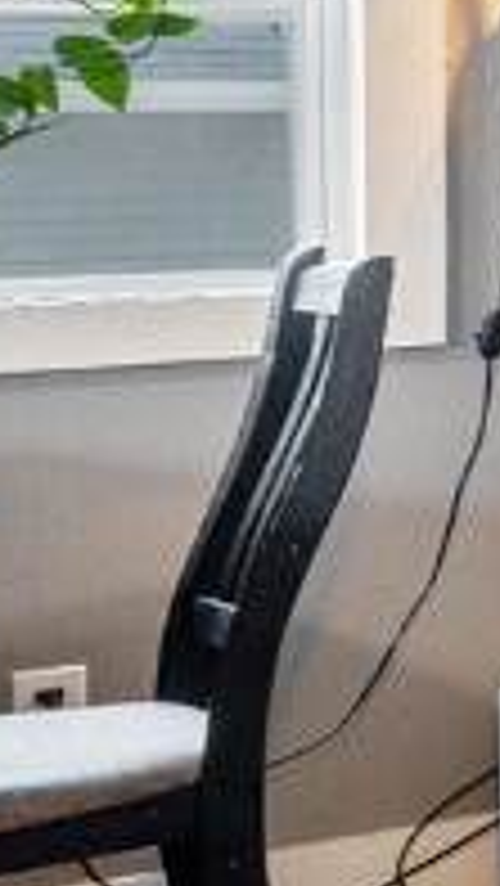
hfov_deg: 6.5
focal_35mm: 98
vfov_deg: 21.4
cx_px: 2464
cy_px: 112
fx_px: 2307
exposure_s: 6
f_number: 10
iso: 400
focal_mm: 16
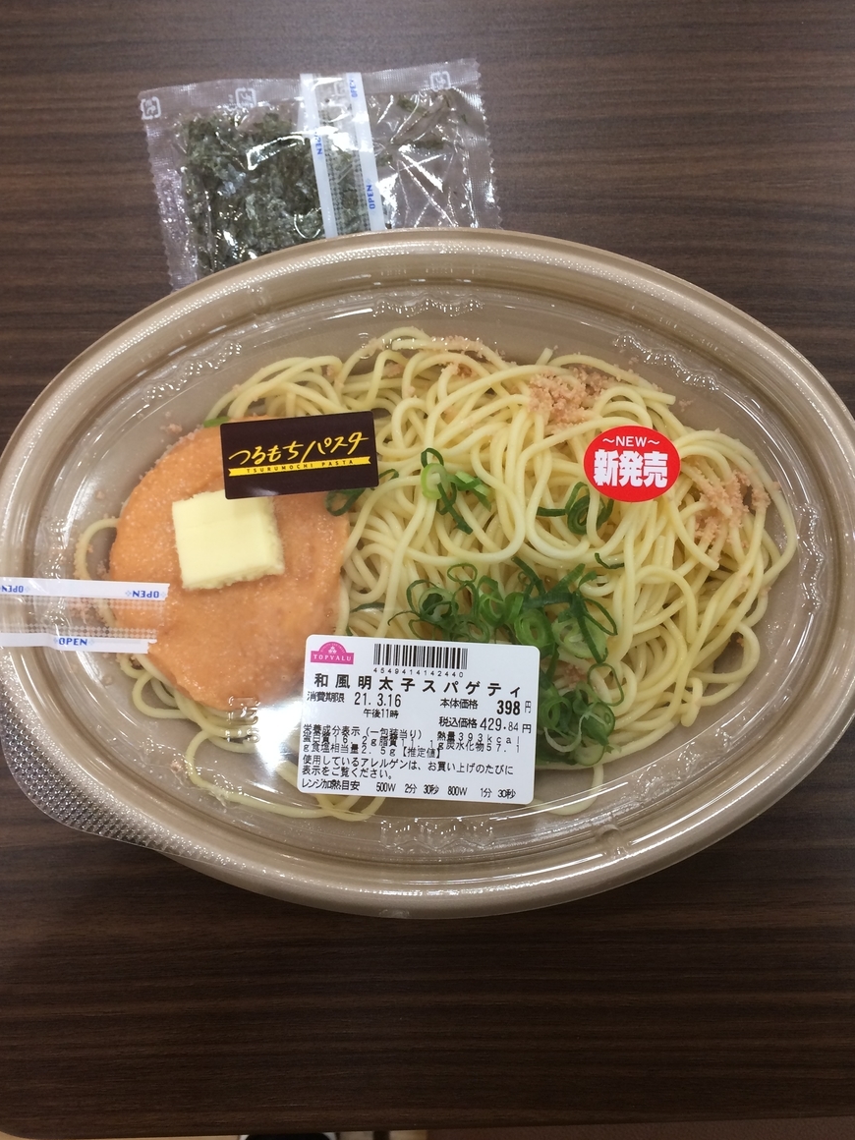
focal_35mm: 30
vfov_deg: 60.0
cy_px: 560
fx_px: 988
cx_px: 436
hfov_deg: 46.8
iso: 64
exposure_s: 1/30
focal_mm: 4.15
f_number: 2.2
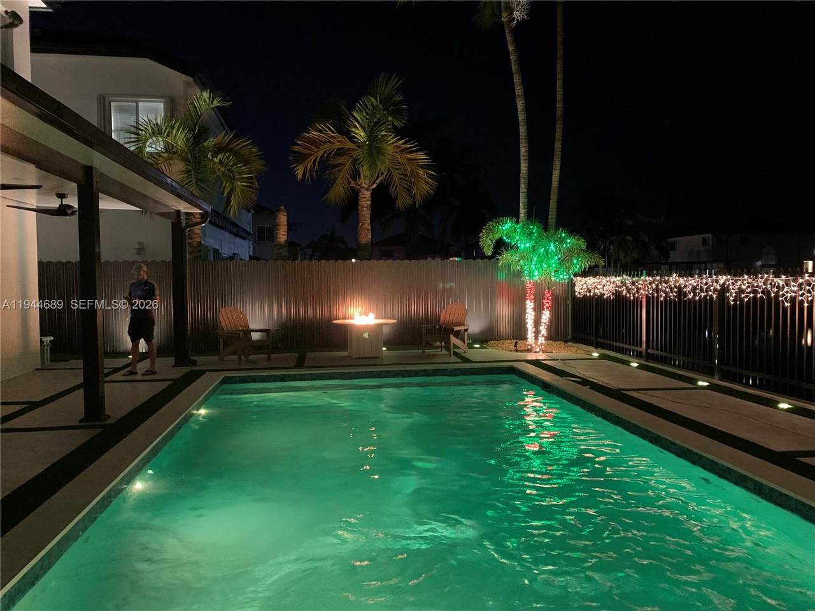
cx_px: 408
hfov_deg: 67.3
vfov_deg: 53.1
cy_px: 306
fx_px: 612
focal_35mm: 26
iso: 800
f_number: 1.8
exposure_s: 1/20
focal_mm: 4.25
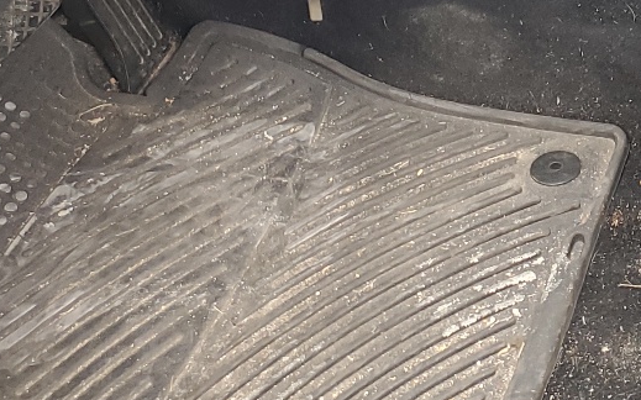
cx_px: 905
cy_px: -148
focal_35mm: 85
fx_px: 1484
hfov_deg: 21.3
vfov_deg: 14.6
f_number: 1.5
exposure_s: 1/120
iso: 58
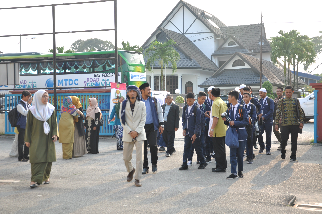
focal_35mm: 60
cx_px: 161
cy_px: 107
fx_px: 536
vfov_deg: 22.6
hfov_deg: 33.4
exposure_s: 1/125
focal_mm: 40
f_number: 4.5
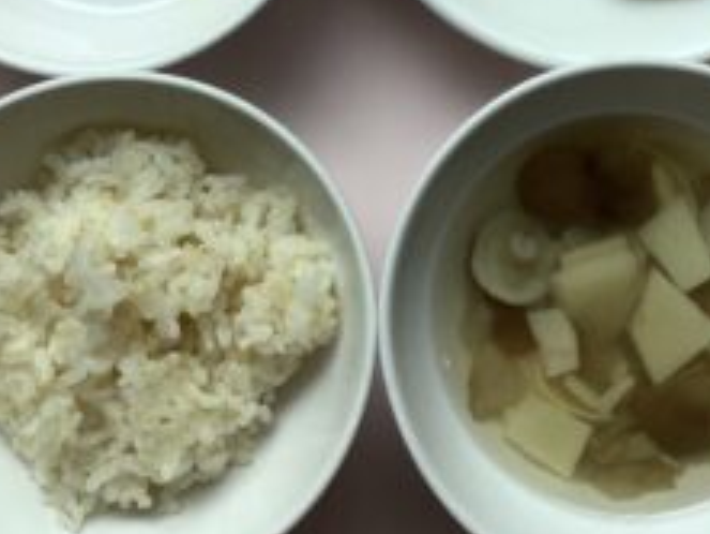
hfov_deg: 27.8
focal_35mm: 70
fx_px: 1437
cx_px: 376
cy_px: 88
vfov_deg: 20.7
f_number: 2.4
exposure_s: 1/164
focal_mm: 3.3
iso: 25
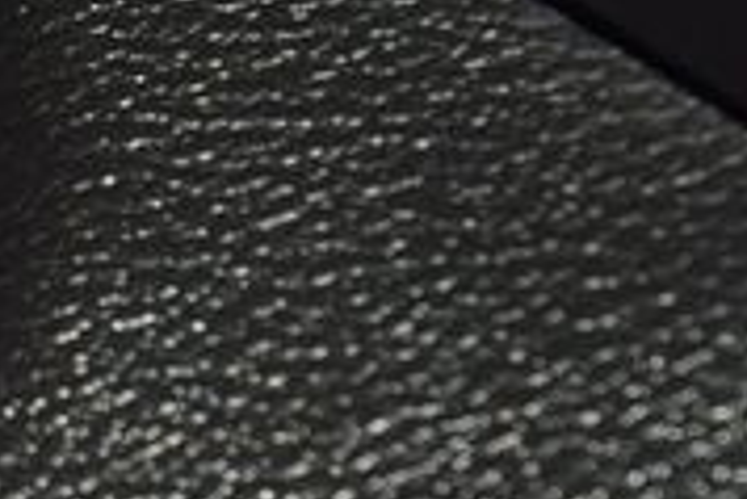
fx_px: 7829
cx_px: -382
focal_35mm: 377
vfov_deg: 3.7
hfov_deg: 5.4
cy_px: 78
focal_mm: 70
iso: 100
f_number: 8
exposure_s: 1/125
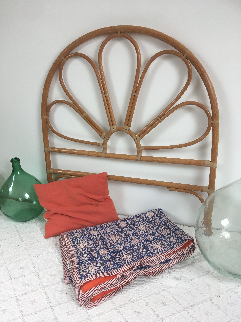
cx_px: 120
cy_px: 161
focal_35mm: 29
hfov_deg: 48.2
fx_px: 269
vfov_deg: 61.7
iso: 25
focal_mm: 4.15
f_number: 2.2
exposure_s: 1/33
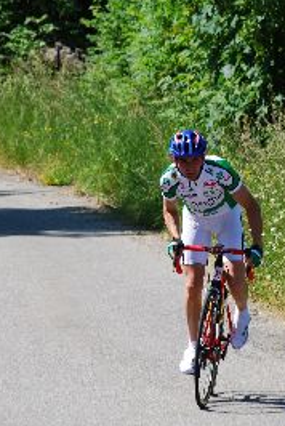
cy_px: 211
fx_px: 5257
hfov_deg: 3.1
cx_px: 200
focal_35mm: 444
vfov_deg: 4.6
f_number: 9
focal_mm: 175
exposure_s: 1/125
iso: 100
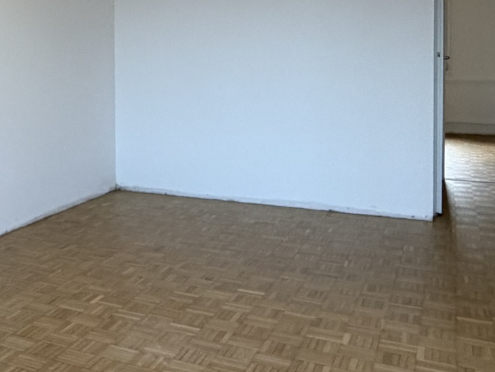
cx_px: -18
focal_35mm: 49
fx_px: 701
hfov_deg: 34.7
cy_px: 83
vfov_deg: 29.1
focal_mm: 2.22
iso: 320
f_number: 2.2
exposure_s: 1/110
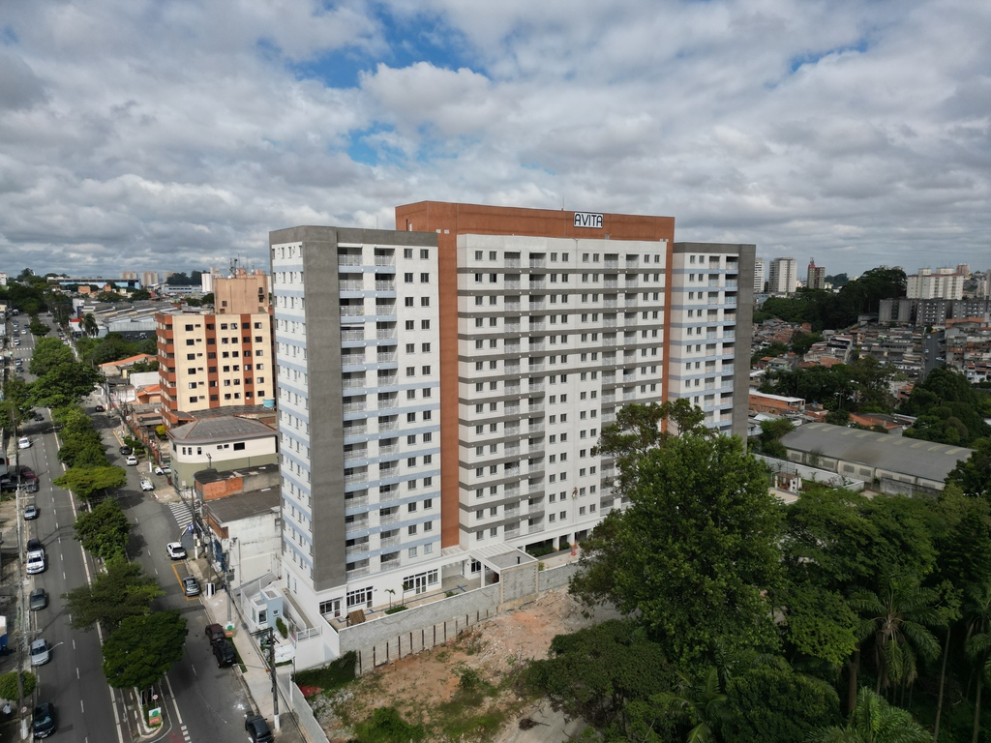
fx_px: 687
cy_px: 372
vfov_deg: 56.8
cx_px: 496
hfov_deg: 71.6
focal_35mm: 24
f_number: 1.7
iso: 100
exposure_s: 1/180
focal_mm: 6.72
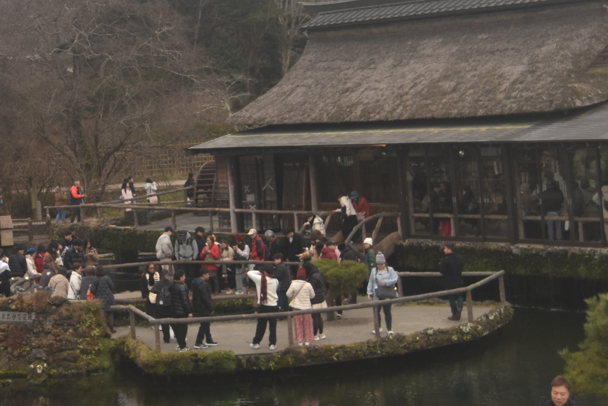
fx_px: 1673
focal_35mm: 99
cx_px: 11
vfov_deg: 13.7
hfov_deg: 20.0
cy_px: 58
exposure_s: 1/100
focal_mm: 31
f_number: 5
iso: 200
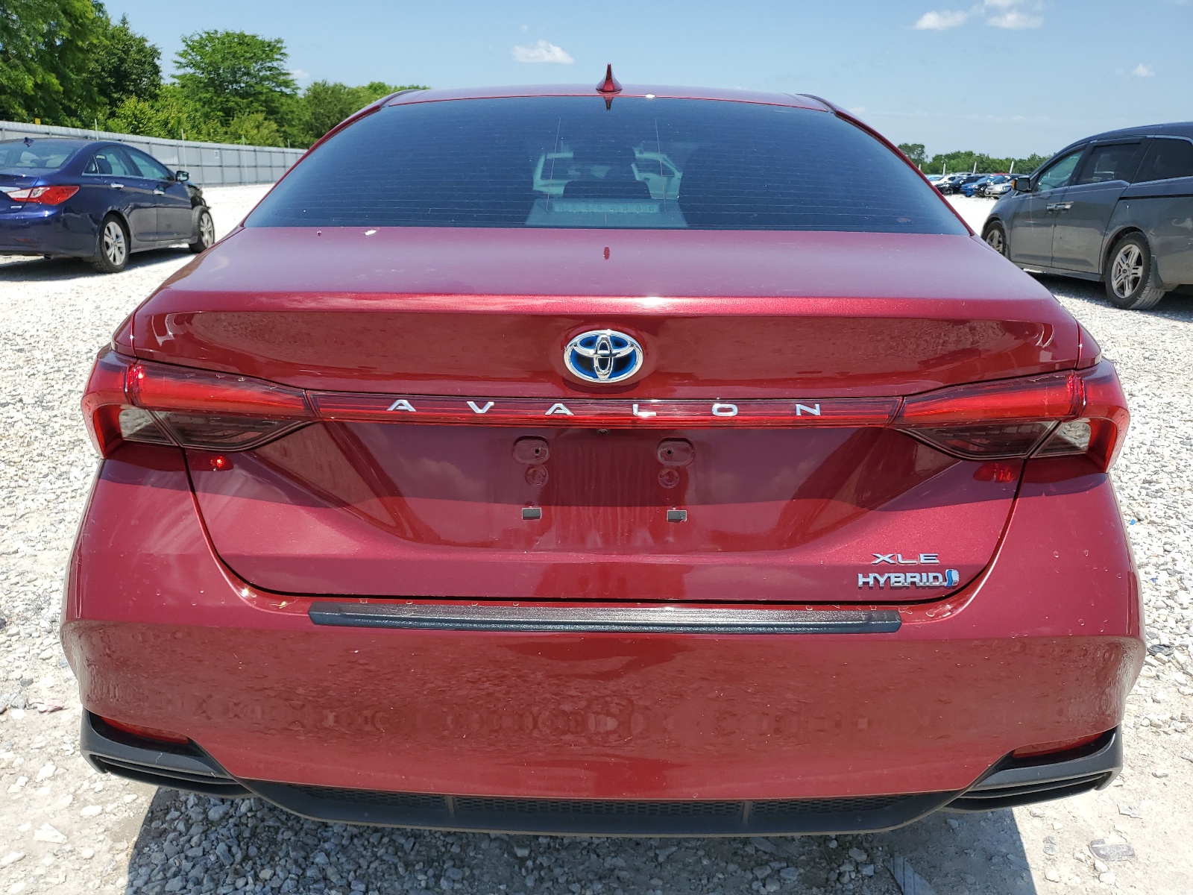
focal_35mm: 26
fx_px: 896
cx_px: 596
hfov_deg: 67.3
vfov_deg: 53.1
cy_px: 448
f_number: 1.5
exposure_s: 1/2500
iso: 50
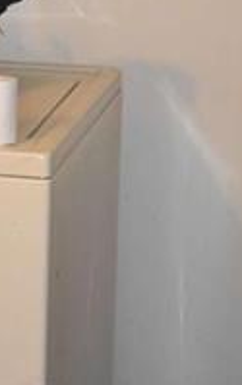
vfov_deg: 13.1
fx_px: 1671
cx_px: 56
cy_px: 50
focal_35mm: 159
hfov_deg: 8.3
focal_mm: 27
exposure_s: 1/60
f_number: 4
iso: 1600
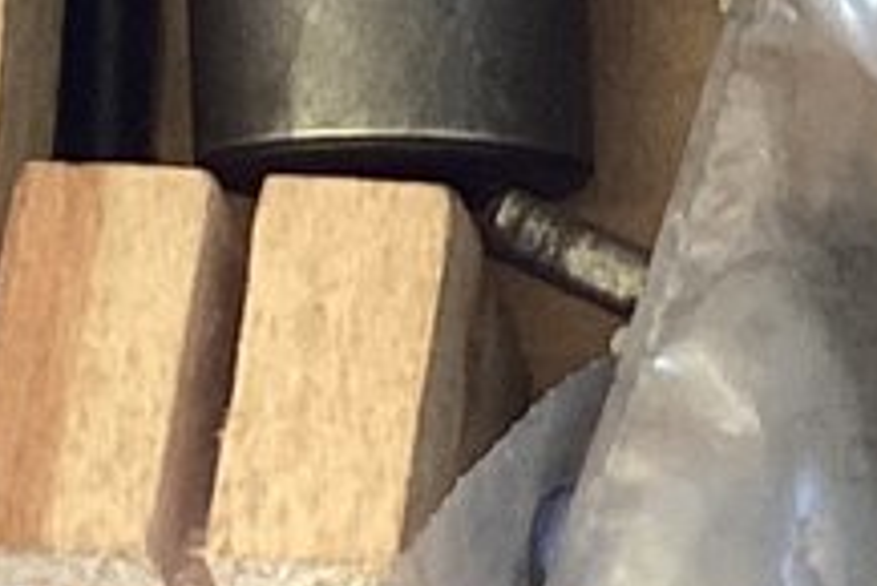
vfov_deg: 6.0
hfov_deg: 8.4
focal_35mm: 225
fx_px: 5485
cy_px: 992
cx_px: 2039
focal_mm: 3.3
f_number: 2.4
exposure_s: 1/50
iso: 80
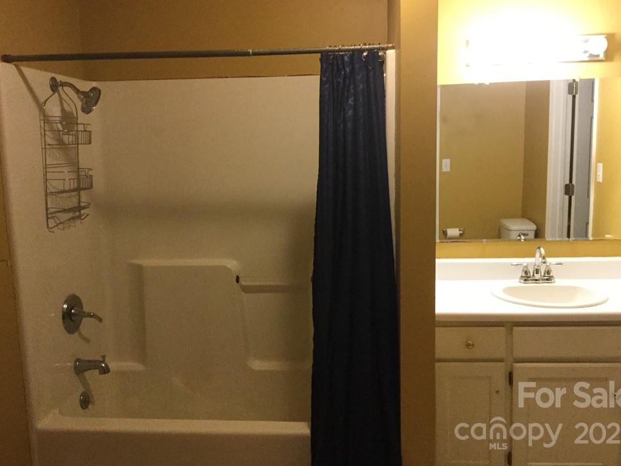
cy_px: 228
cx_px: 318
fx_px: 592
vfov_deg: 42.9
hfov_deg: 55.4
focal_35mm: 33
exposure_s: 1/30
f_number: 2.4
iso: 160
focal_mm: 3.3
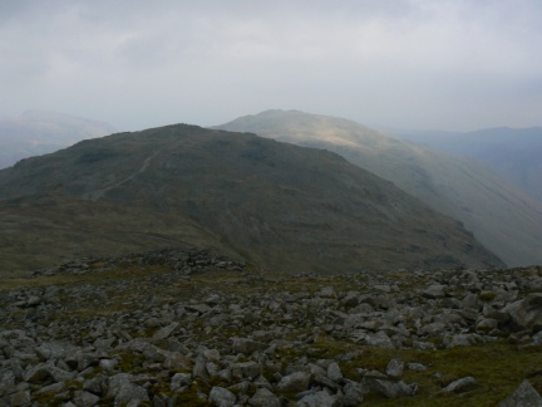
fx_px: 564
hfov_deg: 51.4
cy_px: 204
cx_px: 271
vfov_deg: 39.7
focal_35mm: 36
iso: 80
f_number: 6.3
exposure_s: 1/500
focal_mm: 6
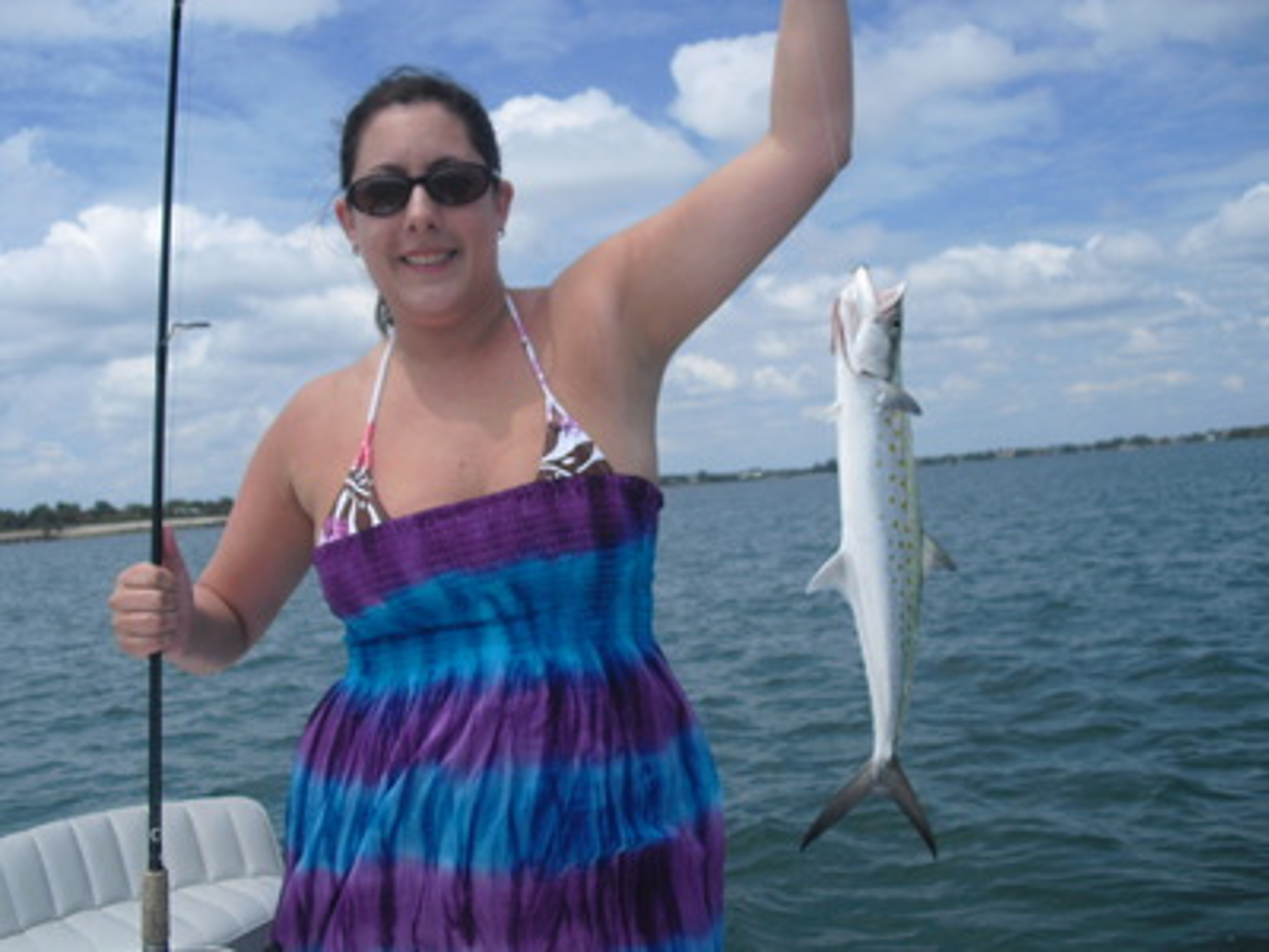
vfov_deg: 39.7
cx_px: 634
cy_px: 476
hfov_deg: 51.4
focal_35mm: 36
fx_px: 1320
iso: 64
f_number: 7.8
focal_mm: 6.3
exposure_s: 1/250
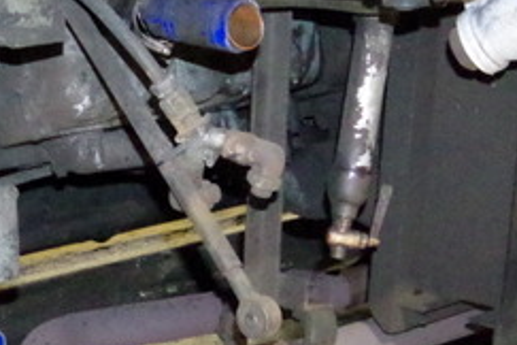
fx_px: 1278
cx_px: -179
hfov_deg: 20.6
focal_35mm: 89
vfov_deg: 15.3
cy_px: 224
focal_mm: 18
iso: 12800
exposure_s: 1/60
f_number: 8
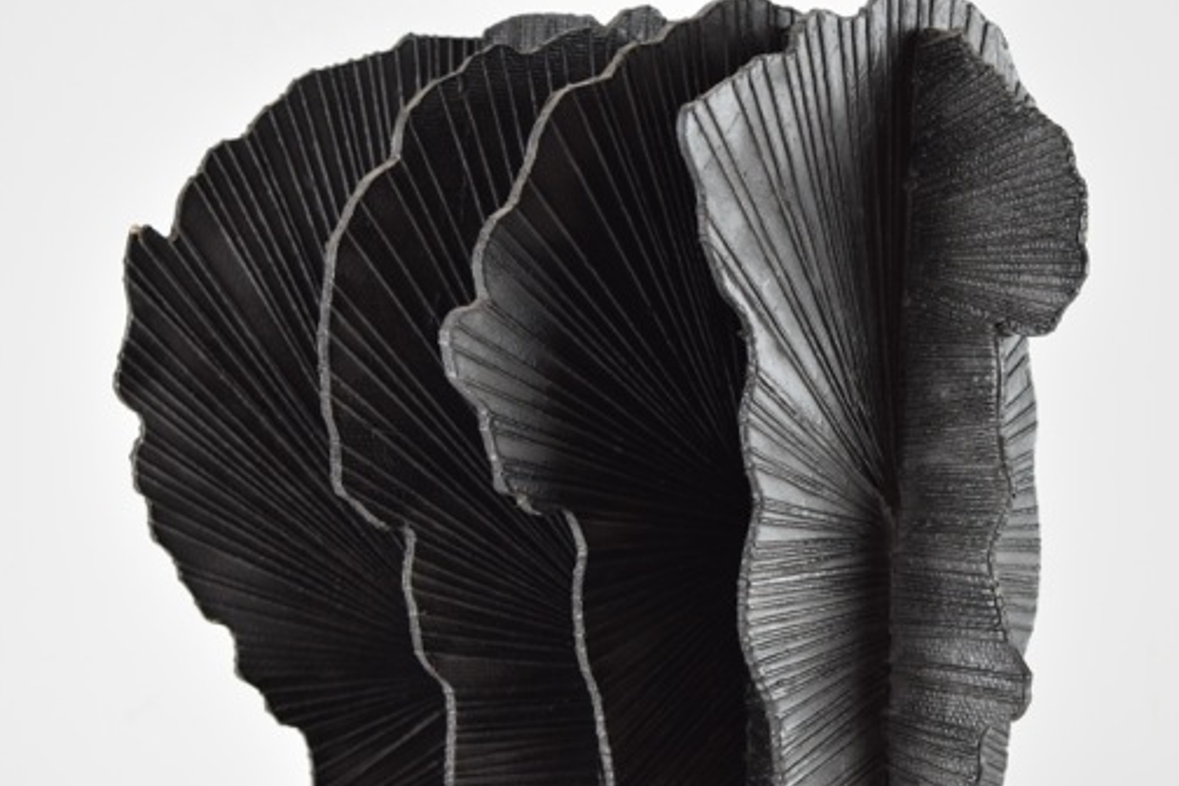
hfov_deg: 20.6
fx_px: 3242
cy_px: 488
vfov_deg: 13.8
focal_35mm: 99
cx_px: 552
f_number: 5.6
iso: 800
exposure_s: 1/125
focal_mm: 52
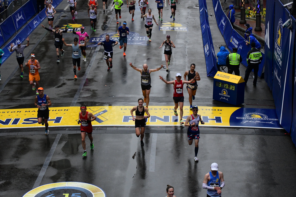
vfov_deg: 14.4
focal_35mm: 95
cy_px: 98
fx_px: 781
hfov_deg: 21.5
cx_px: 148
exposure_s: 1/1000
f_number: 14
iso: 6400
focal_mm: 95
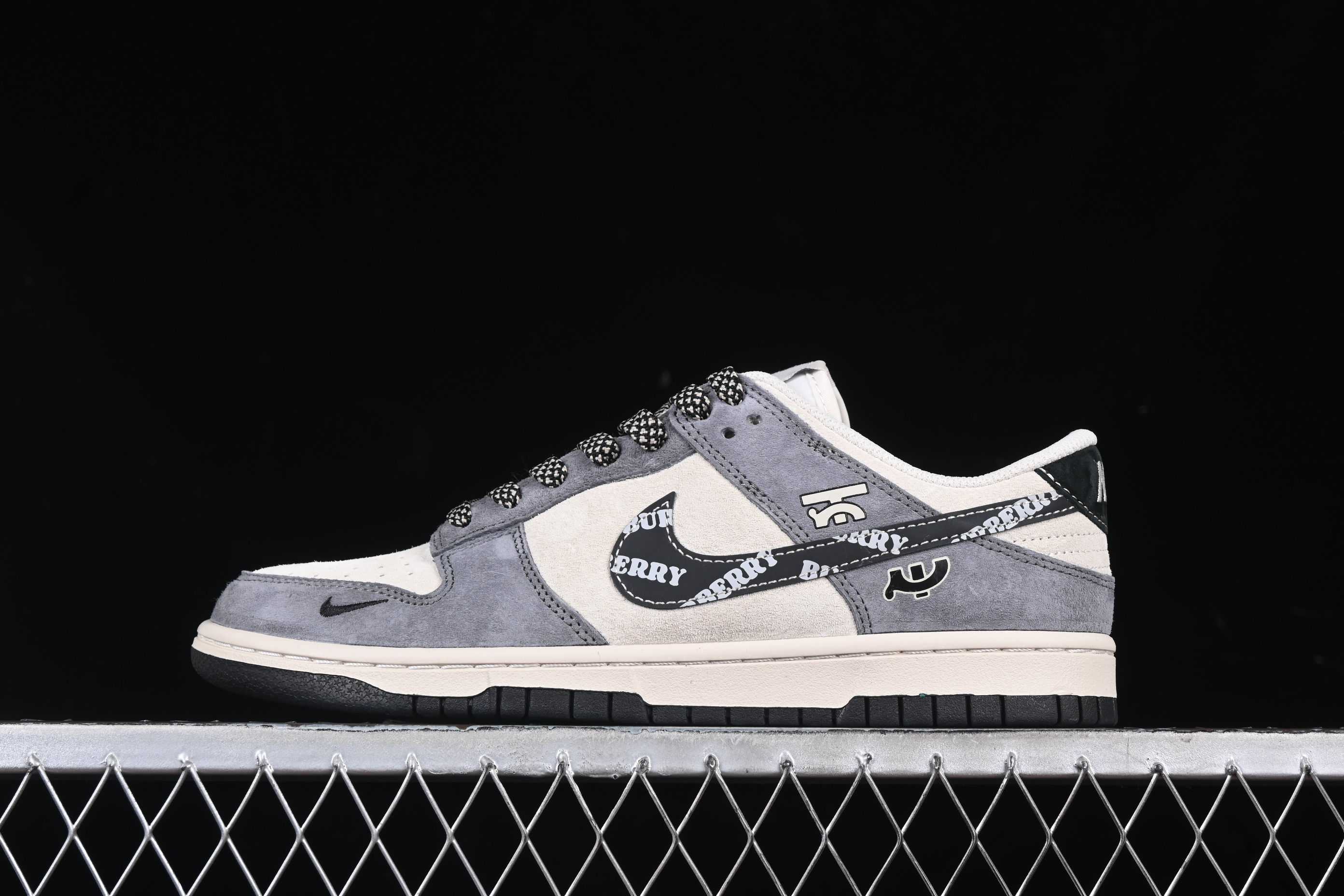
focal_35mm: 75
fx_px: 2800
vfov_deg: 18.2
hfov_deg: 27.0
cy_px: 448
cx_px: 672
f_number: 8
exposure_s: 1/80
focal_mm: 50
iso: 160
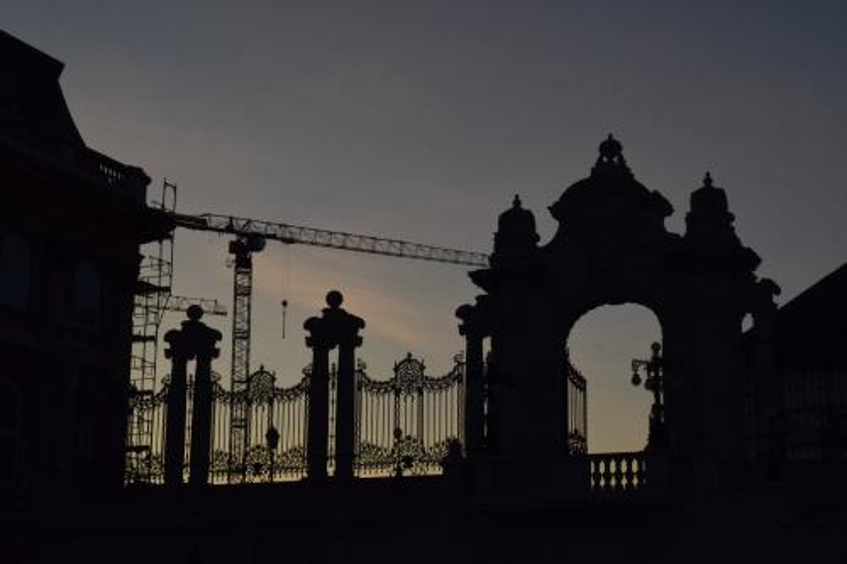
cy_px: 282
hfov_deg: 28.1
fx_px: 1693
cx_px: 424
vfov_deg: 18.9
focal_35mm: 72
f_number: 25
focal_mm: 48
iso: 2000
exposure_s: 1/80
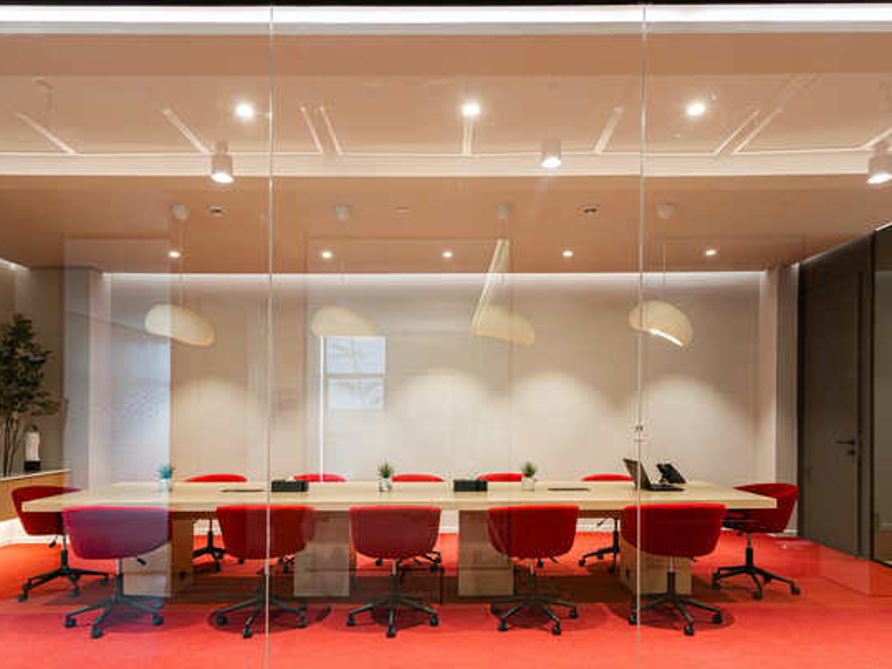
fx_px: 593
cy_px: 409
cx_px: 448
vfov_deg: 58.3
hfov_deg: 73.9
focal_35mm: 23
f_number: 10
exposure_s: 1.6
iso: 160
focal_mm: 14
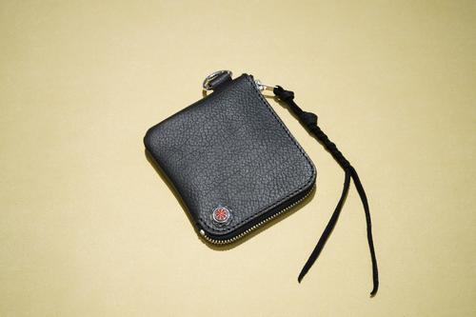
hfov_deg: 39.6
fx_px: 661
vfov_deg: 27.0
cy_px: 158
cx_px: 238
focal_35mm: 50
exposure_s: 1/50
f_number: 8
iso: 2000
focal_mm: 50
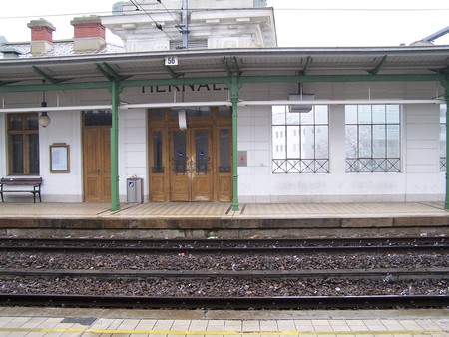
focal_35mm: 38
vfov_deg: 37.8
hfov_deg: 49.0
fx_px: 493
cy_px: 168
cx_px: 224
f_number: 2.8
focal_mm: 6.3
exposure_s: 1/125
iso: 80
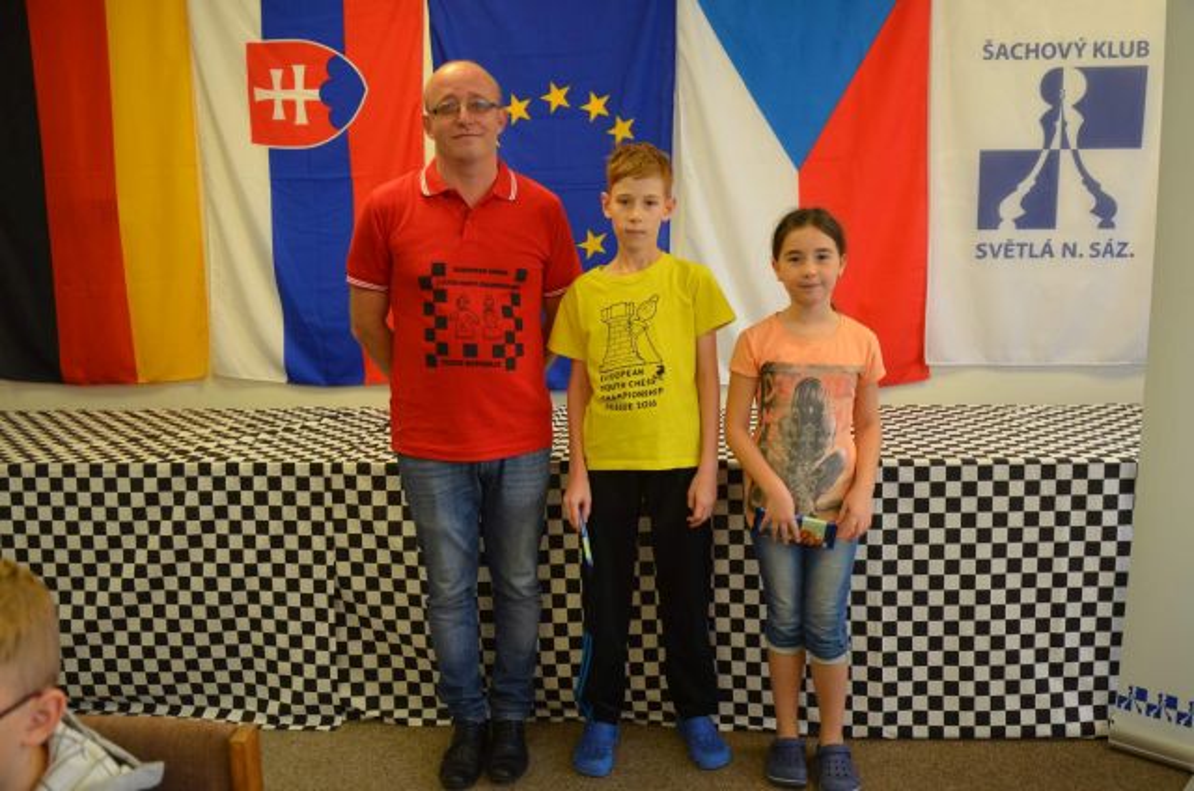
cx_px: 597
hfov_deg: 59.6
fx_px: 1043
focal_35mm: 32
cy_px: 396
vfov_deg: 41.5
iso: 640
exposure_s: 1/60
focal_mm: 21
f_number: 4
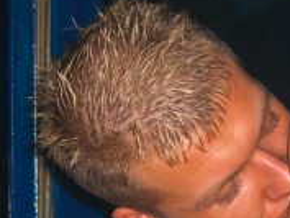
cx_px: 293
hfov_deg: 15.0
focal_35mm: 129
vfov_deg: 11.4
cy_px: 187
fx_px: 1081
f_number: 2.8
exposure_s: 1/60
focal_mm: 7.9
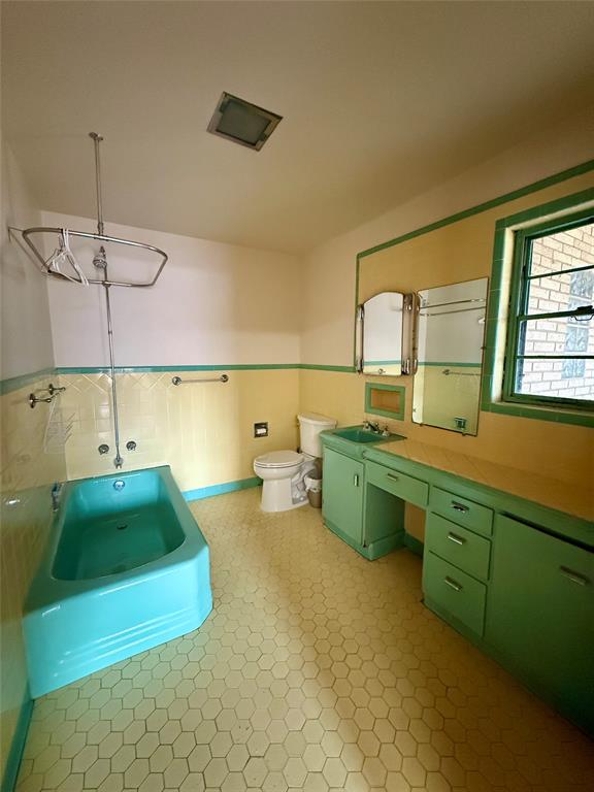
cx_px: 297
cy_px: 396
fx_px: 320
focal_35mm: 14
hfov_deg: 85.7
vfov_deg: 102.1
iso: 1250
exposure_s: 1/60
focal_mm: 2.22
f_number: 2.2
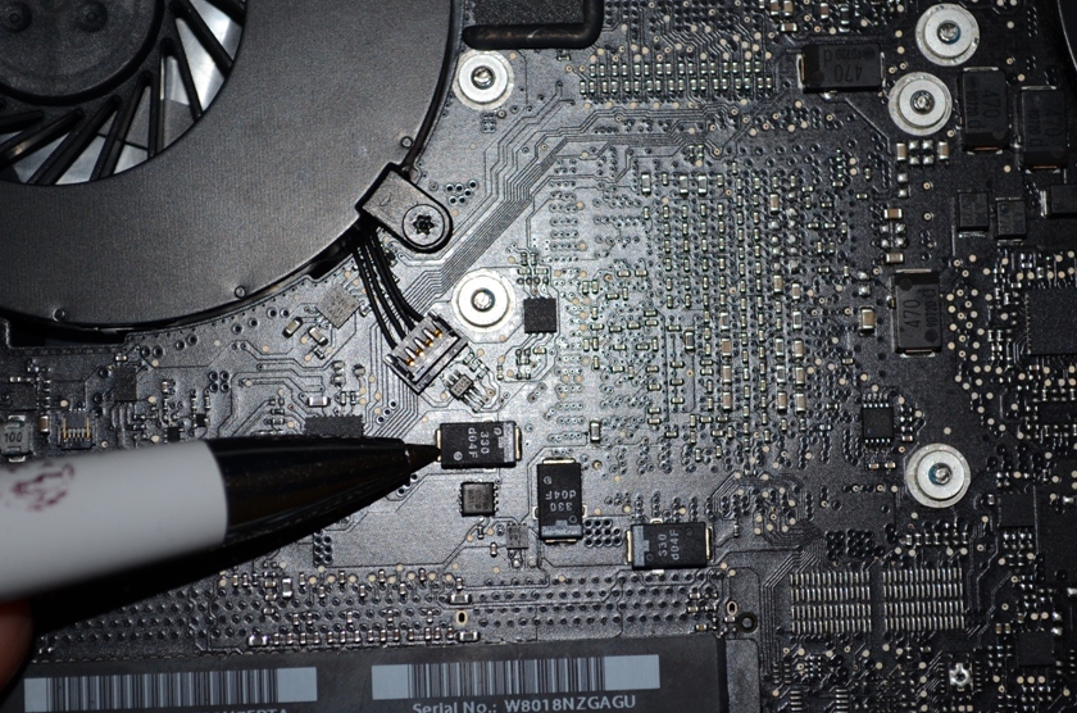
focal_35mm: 101
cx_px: 623
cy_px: 400
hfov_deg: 20.3
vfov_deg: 13.5
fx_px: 3003
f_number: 5.6
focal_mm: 55
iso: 320
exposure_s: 1/60
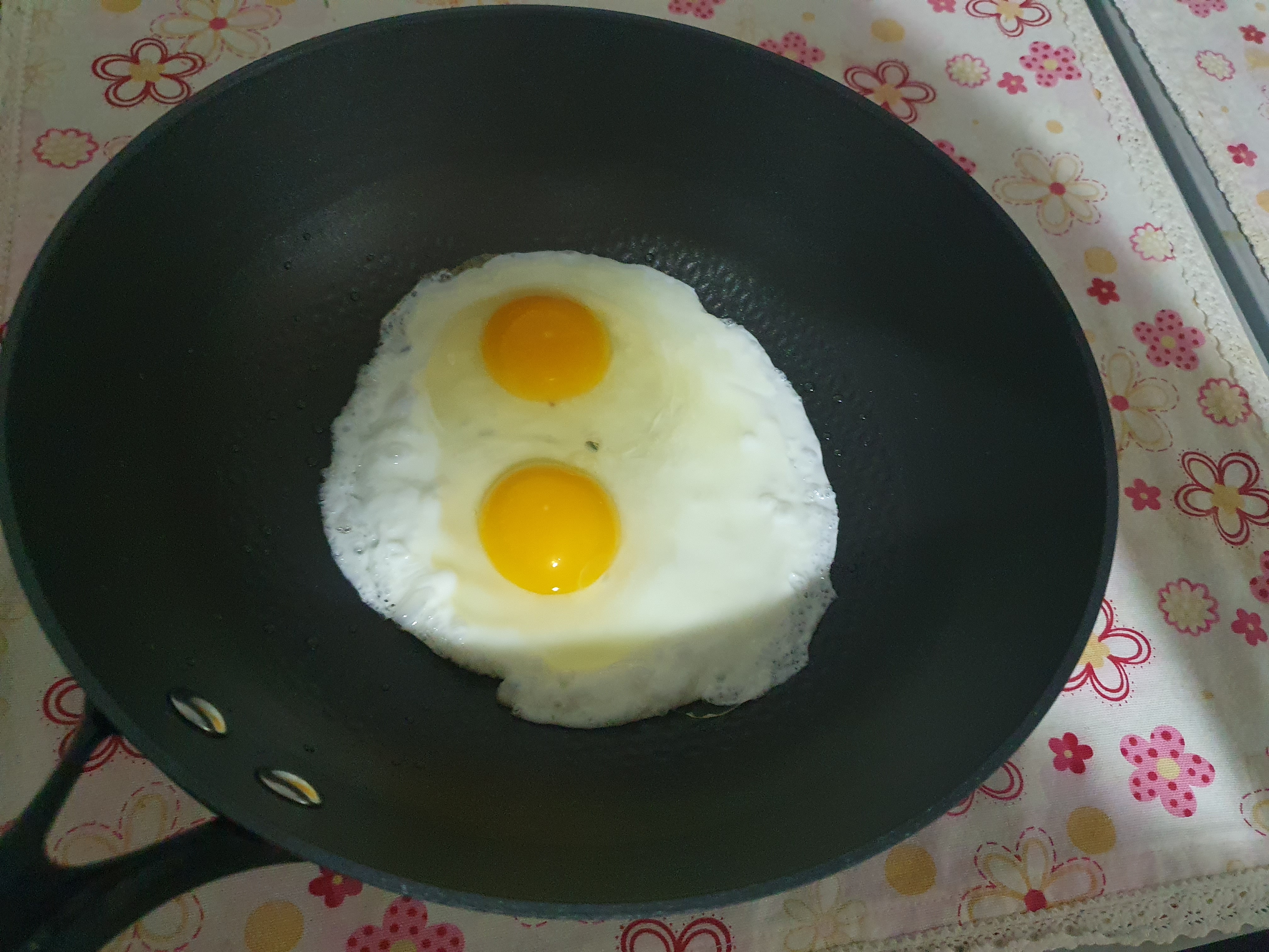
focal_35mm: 26
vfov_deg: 53.1
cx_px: 634
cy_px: 476
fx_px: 953
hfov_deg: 67.3
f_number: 1.5
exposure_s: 1/40
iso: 500
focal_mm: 4.32
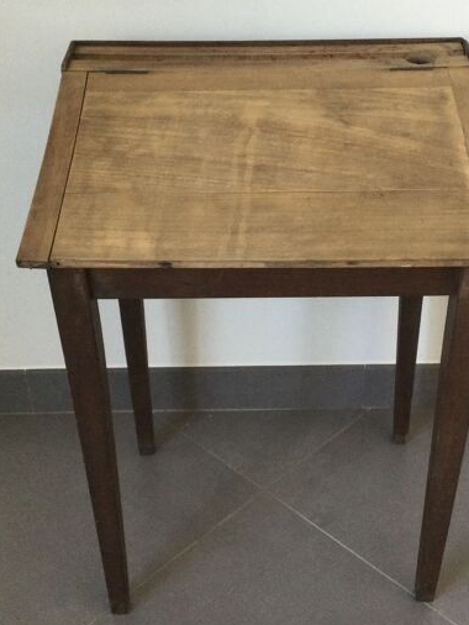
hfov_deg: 29.7
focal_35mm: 49
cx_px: 268
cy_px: 354
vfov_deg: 38.8
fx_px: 884
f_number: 2.4
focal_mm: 3.3
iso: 64
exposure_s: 1/33
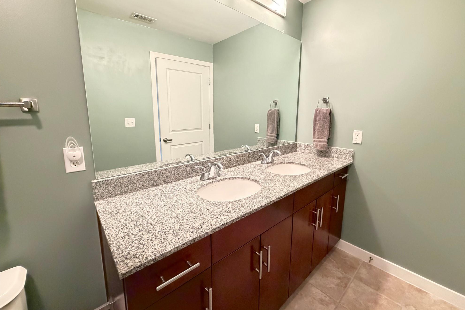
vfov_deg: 77.2
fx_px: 194
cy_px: 143
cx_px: 236
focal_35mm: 15
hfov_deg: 100.4
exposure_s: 1/60
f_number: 2.2
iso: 1000
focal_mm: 2.22
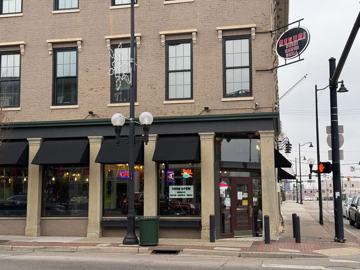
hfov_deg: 39.7
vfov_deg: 30.3
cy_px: 135
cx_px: 180
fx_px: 499
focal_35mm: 48
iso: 64
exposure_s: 1/310
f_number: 1.78
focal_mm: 6.76
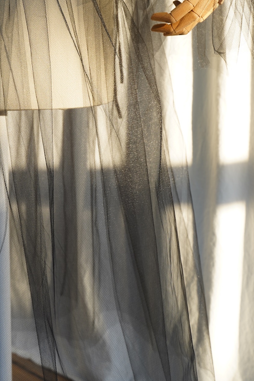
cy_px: 85
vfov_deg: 40.5
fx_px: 498
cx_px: 65
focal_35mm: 47
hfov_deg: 28.2
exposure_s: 1/80
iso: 100
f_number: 5
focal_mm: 28
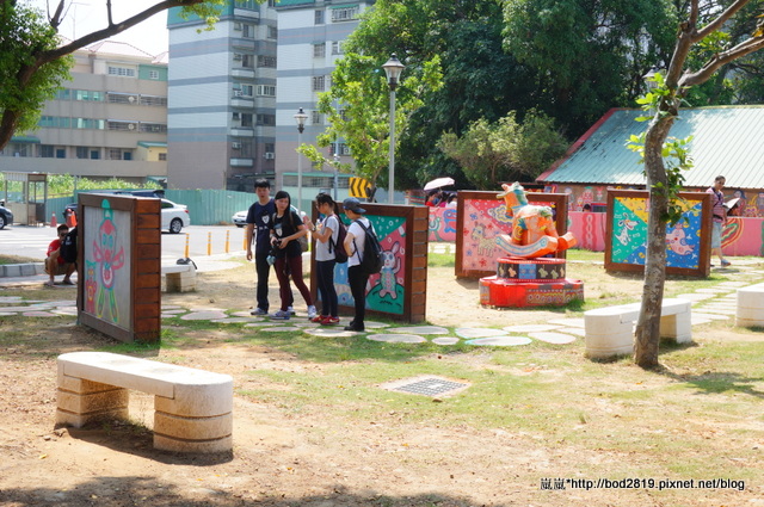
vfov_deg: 28.9
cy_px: 254
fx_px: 986
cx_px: 382
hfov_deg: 42.4
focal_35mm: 46
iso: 200
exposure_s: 1/80
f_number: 16
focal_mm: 31
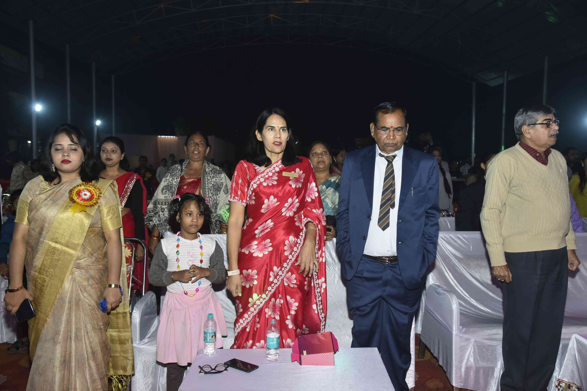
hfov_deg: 61.9
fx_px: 489
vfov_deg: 43.6
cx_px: 294
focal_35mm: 30
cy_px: 196
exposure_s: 1/200
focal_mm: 30
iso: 640
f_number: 5
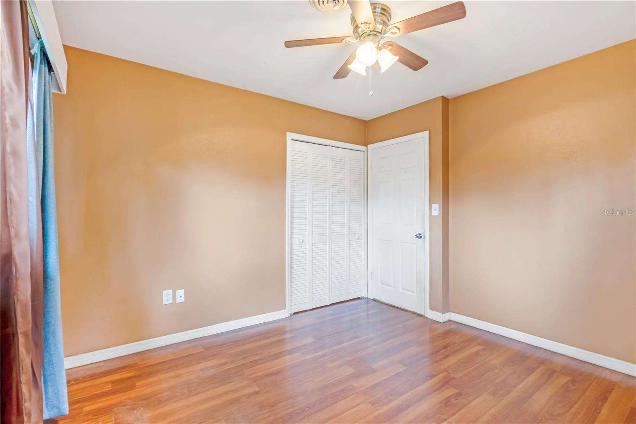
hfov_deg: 95.0
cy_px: 212
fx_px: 291
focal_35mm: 16
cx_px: 318
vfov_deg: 72.0
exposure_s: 1/40
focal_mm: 11
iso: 100
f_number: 9
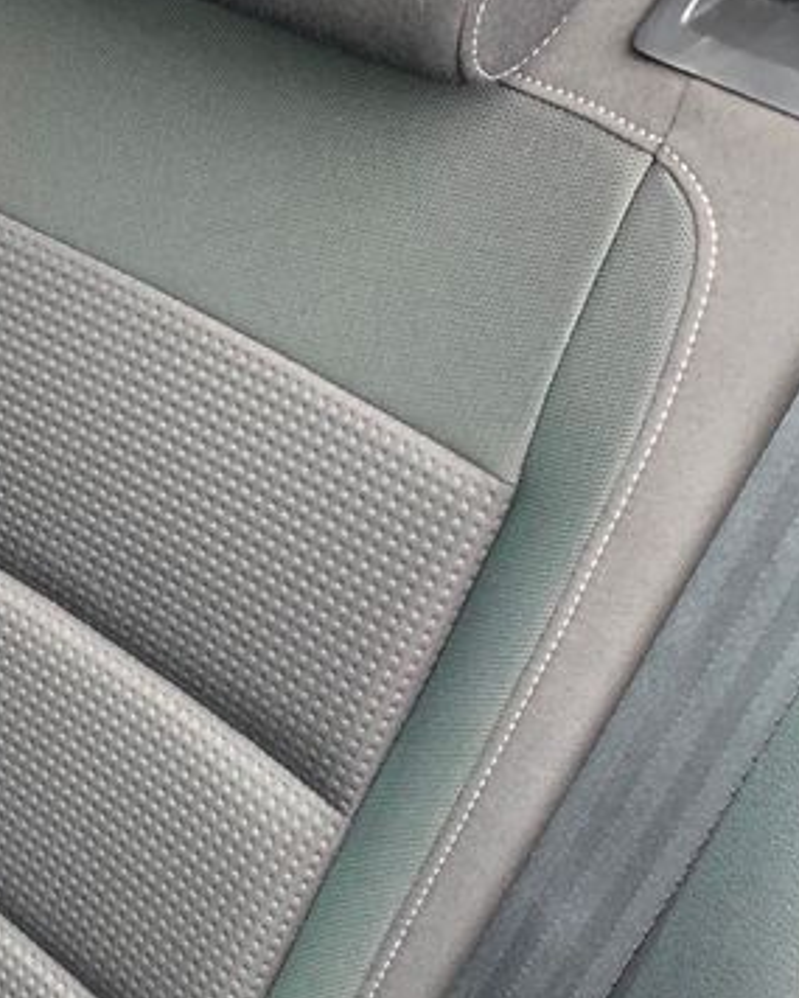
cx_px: -308
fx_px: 2157
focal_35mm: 73
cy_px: 426
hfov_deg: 19.0
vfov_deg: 26.0
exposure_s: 1/40
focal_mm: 4.25
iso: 400
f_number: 1.8
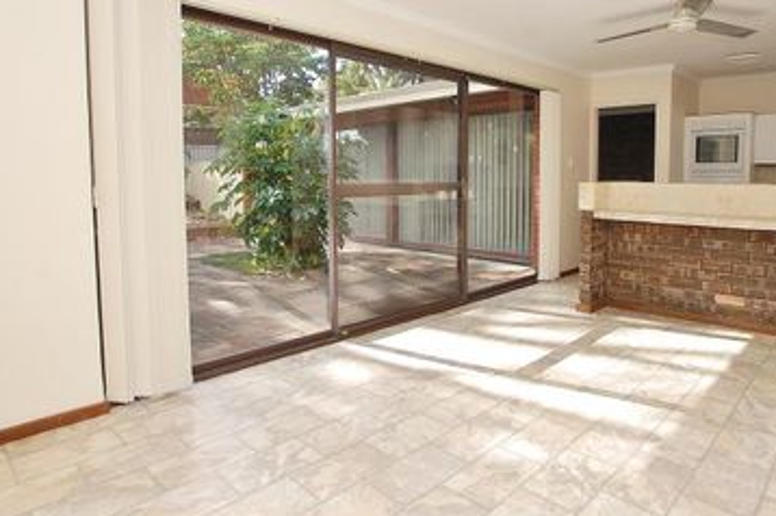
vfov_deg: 57.3
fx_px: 466
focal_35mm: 22
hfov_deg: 78.6
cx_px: 466
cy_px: 201
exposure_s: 1/200
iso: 400
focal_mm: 11
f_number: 7.1
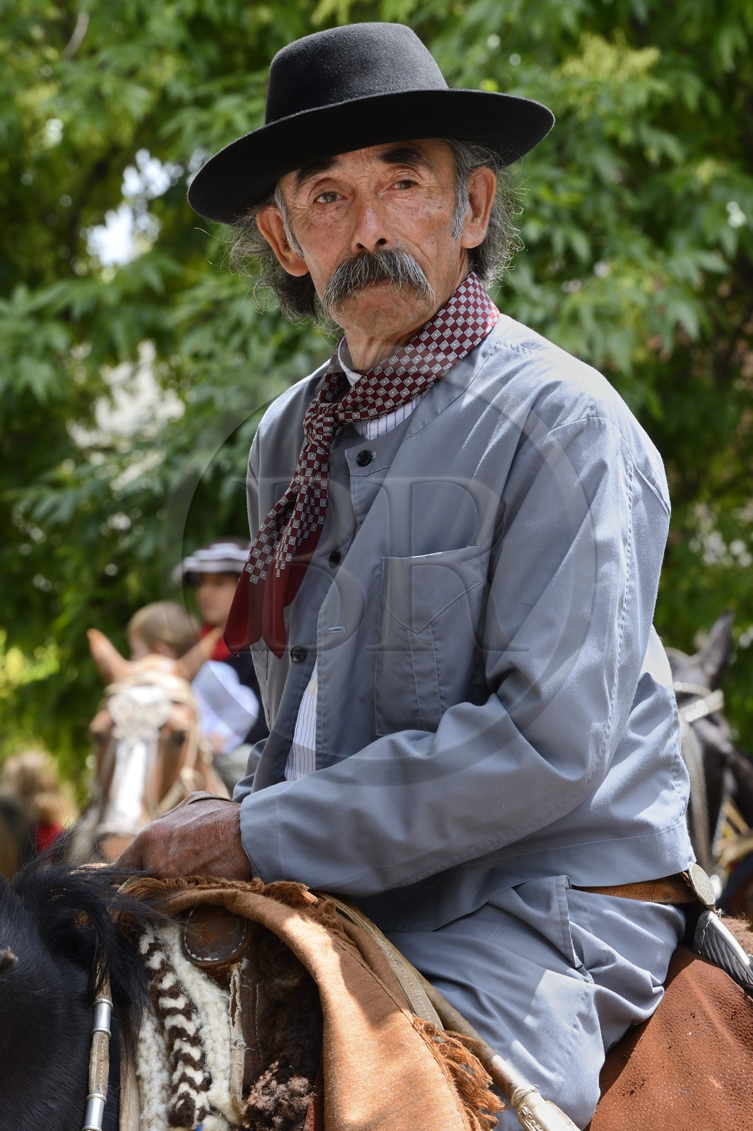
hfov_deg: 9.5
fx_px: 4551
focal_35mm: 145
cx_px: 376
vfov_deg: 14.2
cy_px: 566
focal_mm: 145
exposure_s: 1/200
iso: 400
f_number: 10
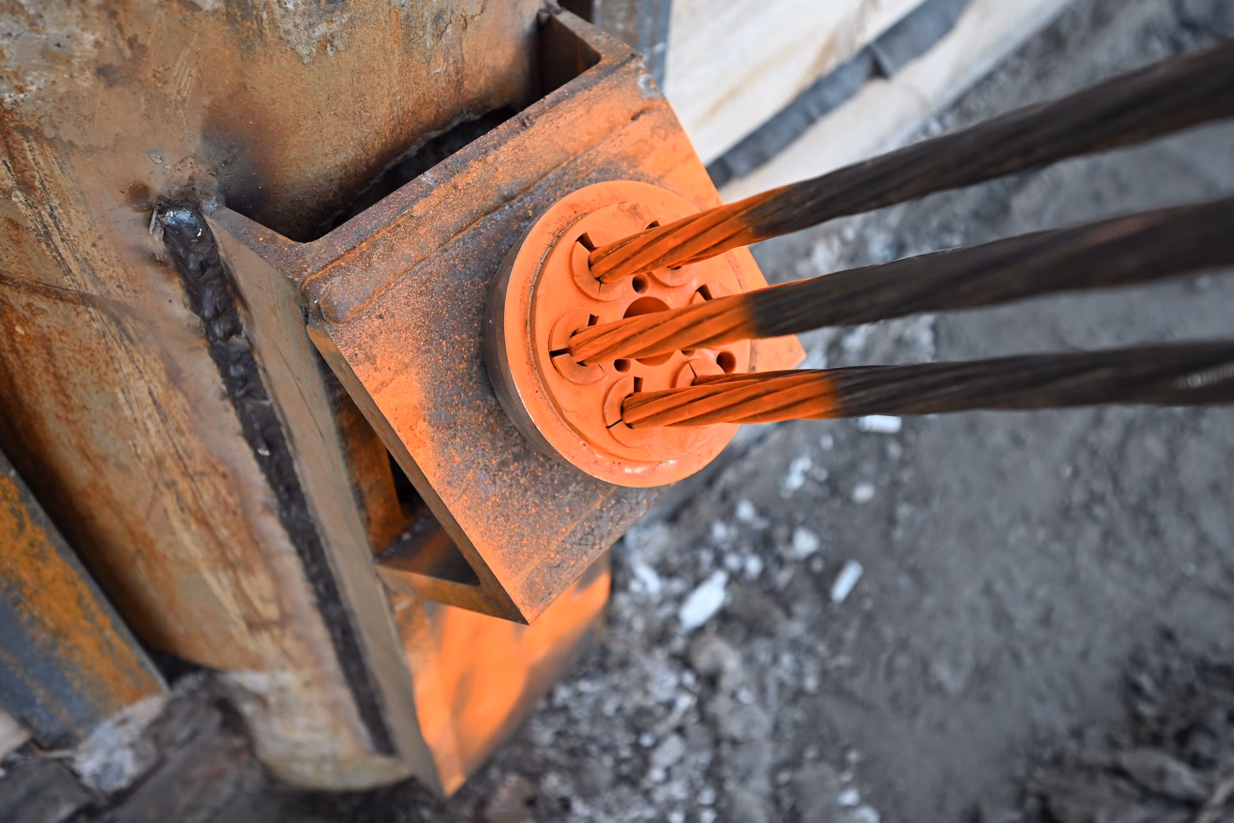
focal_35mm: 30
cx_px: 617
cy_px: 412
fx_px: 1028
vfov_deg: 43.6
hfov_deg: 61.9
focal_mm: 30
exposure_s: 1/250
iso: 280
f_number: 4
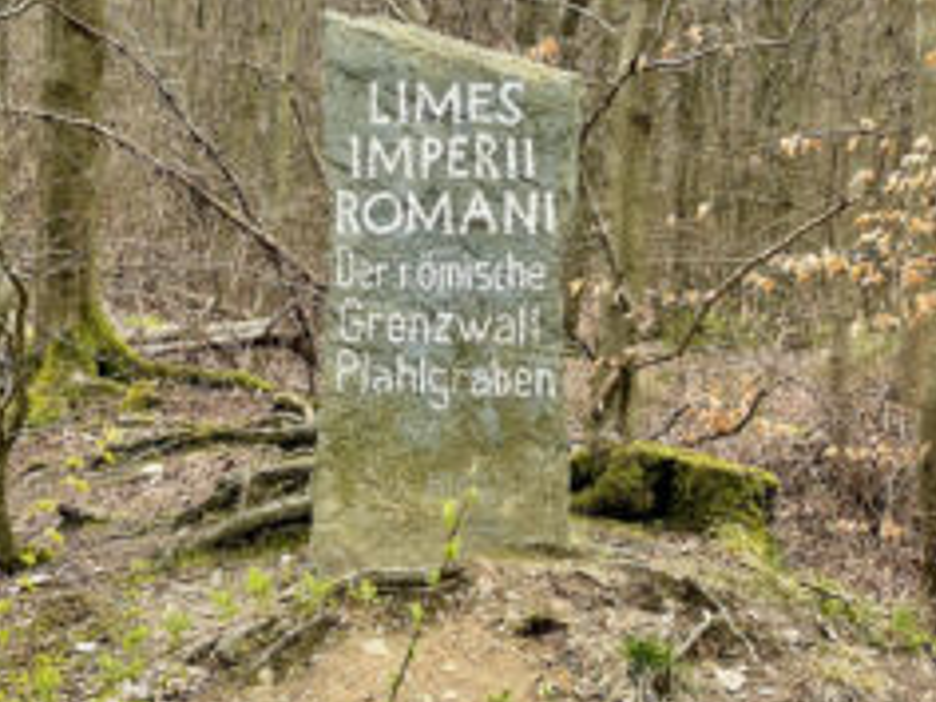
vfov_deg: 16.8
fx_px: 2379
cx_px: 409
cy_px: 305
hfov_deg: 22.2
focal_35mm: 88
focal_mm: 6
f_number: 2
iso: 25
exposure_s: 1/188
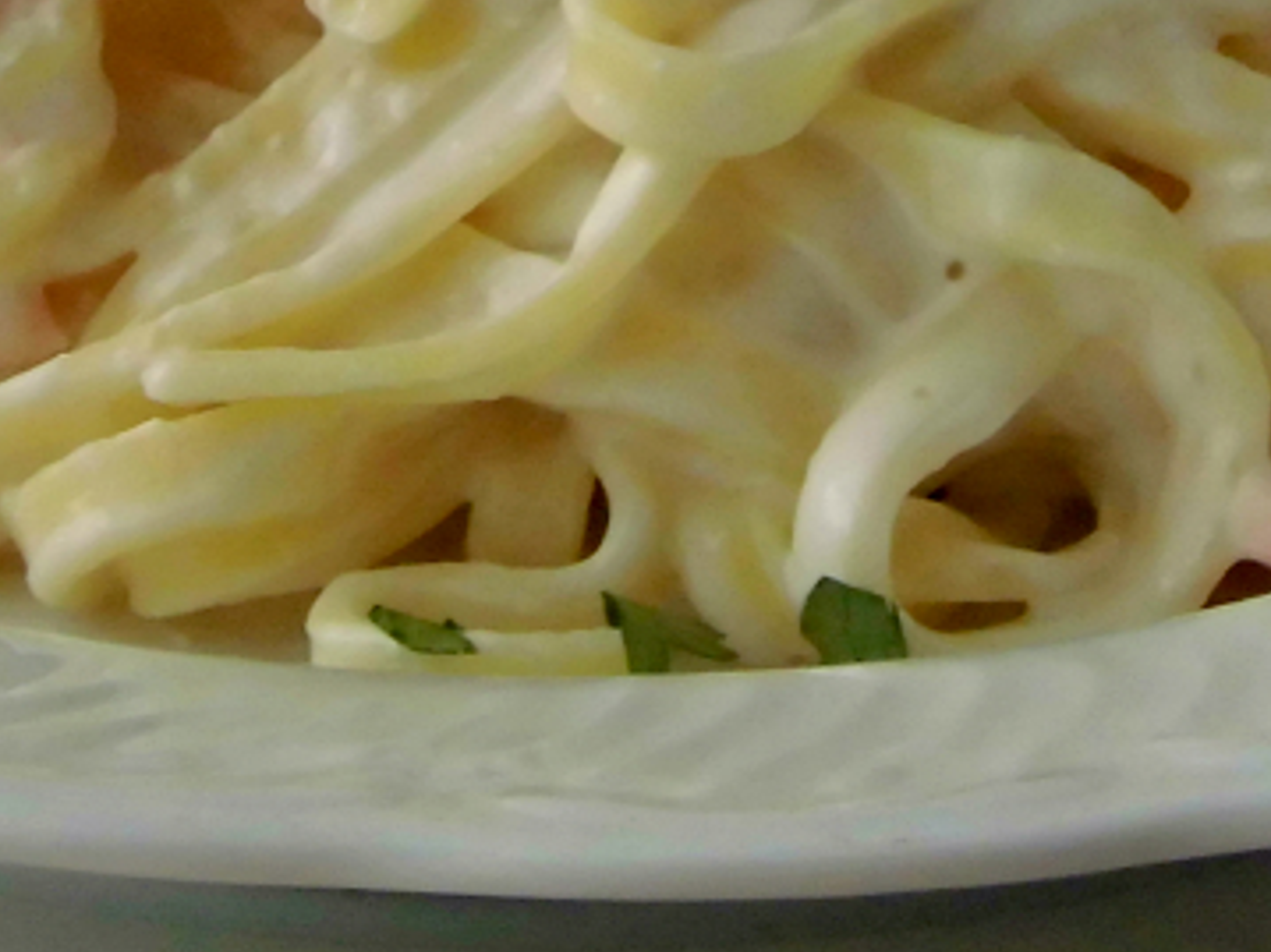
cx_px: 503
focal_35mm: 134
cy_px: -124
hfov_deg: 14.7
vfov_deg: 10.9
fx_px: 4918
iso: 200
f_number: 3.4
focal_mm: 8.3
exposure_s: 1/60
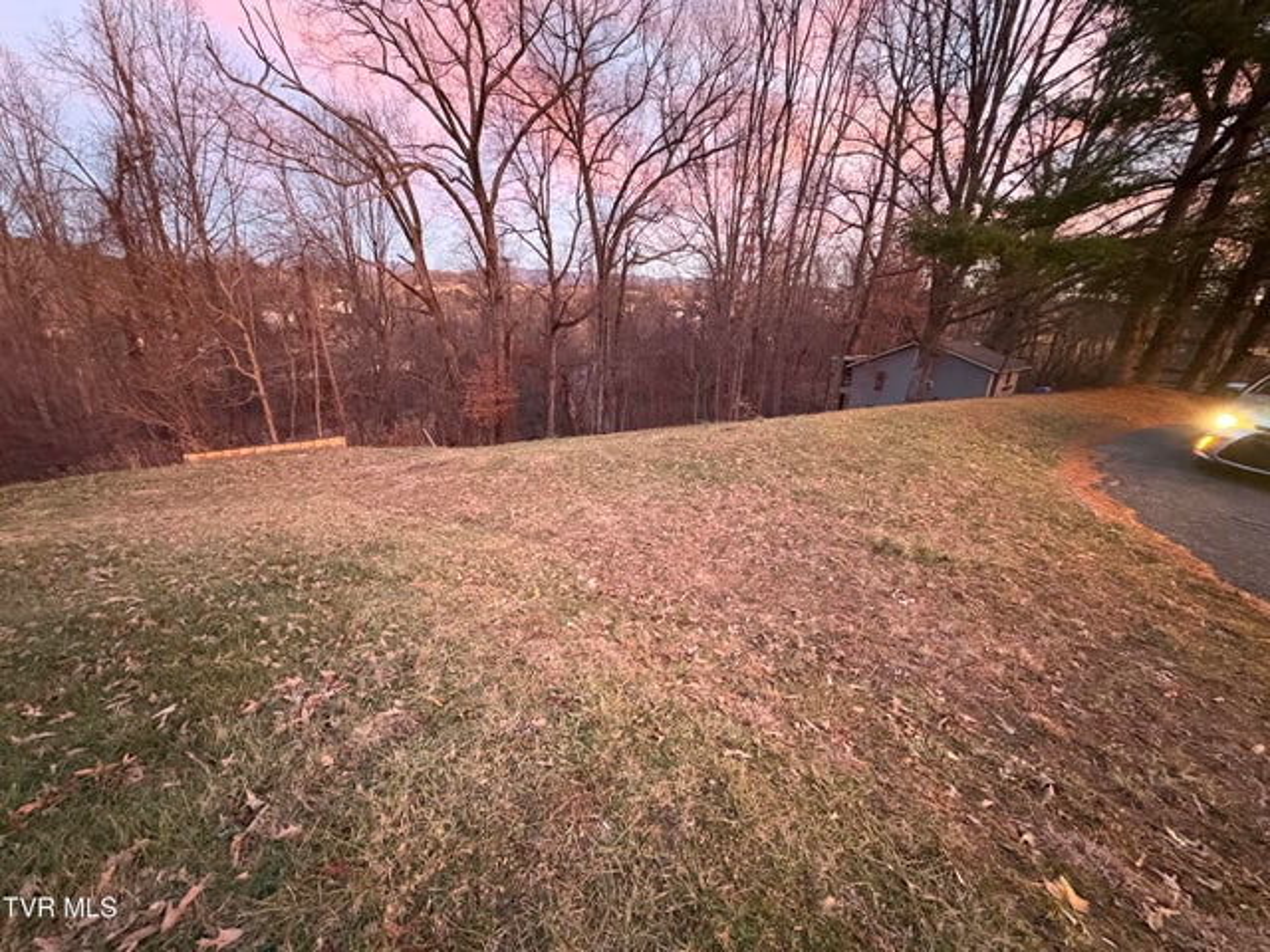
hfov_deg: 102.1
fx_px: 514
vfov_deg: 85.7
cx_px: 635
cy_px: 476
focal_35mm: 14
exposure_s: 1/37
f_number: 2.2
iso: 1000
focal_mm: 2.22
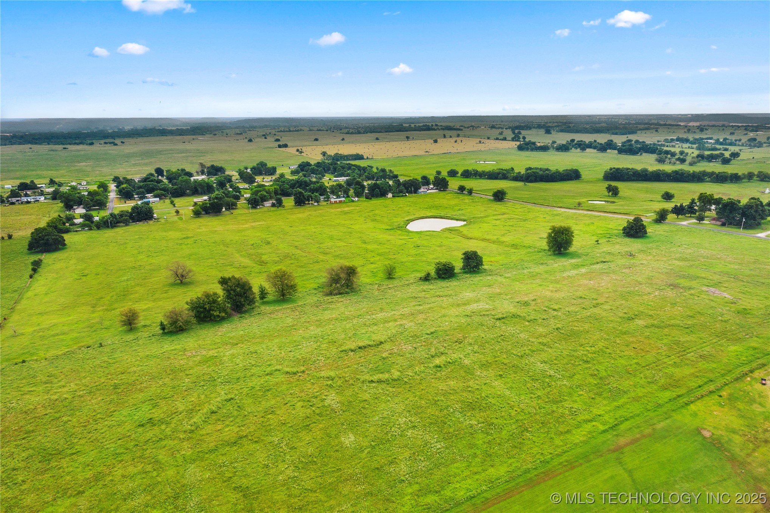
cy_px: 256
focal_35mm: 22
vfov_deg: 57.2
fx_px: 470
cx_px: 385
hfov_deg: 78.6
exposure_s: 1/1000
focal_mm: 8.38
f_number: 2.8
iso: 100
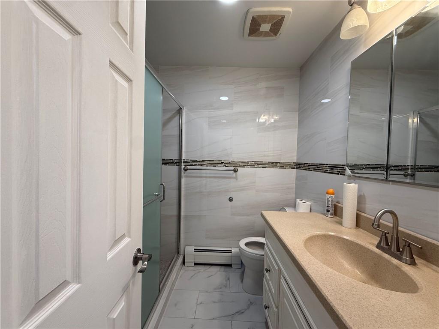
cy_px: 164
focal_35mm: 14
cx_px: 220
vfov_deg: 85.7
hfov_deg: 102.1
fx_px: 178
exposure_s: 1/120
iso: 125
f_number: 2.2
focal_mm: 2.22
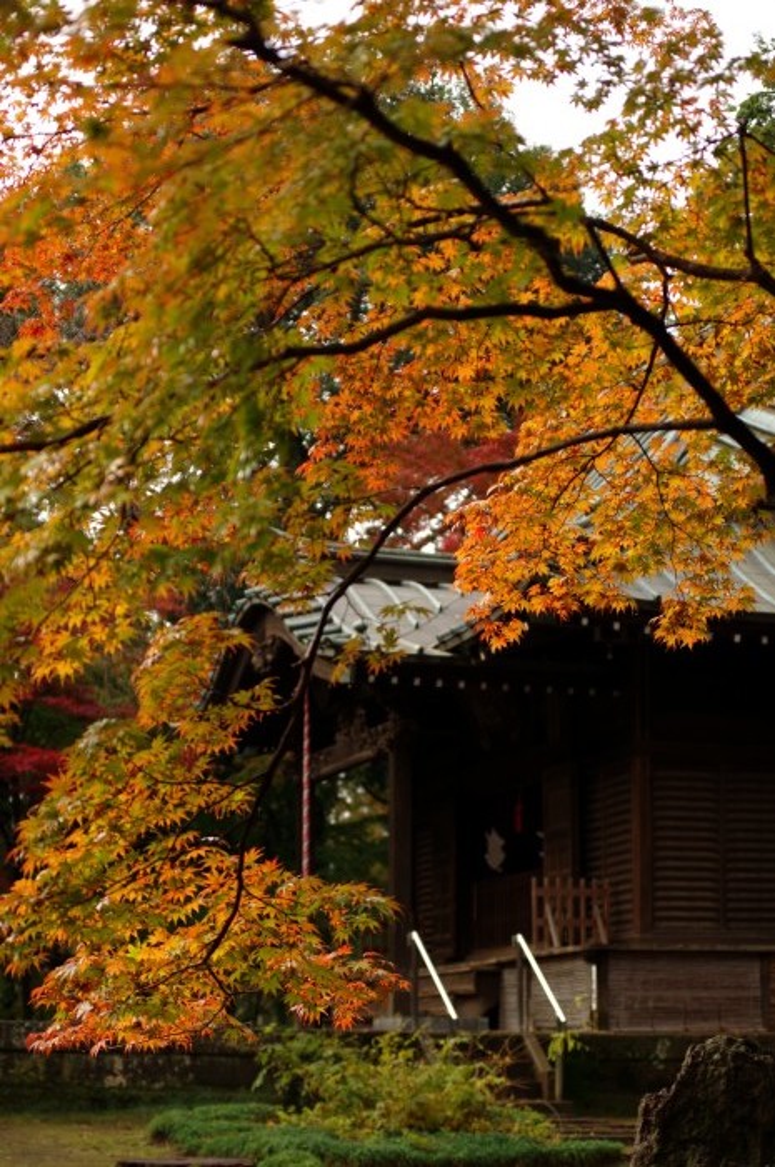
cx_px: 388
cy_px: 584
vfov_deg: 27.0
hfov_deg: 18.1
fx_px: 2428
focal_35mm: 75
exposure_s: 1/640
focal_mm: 50
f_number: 2.8
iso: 200
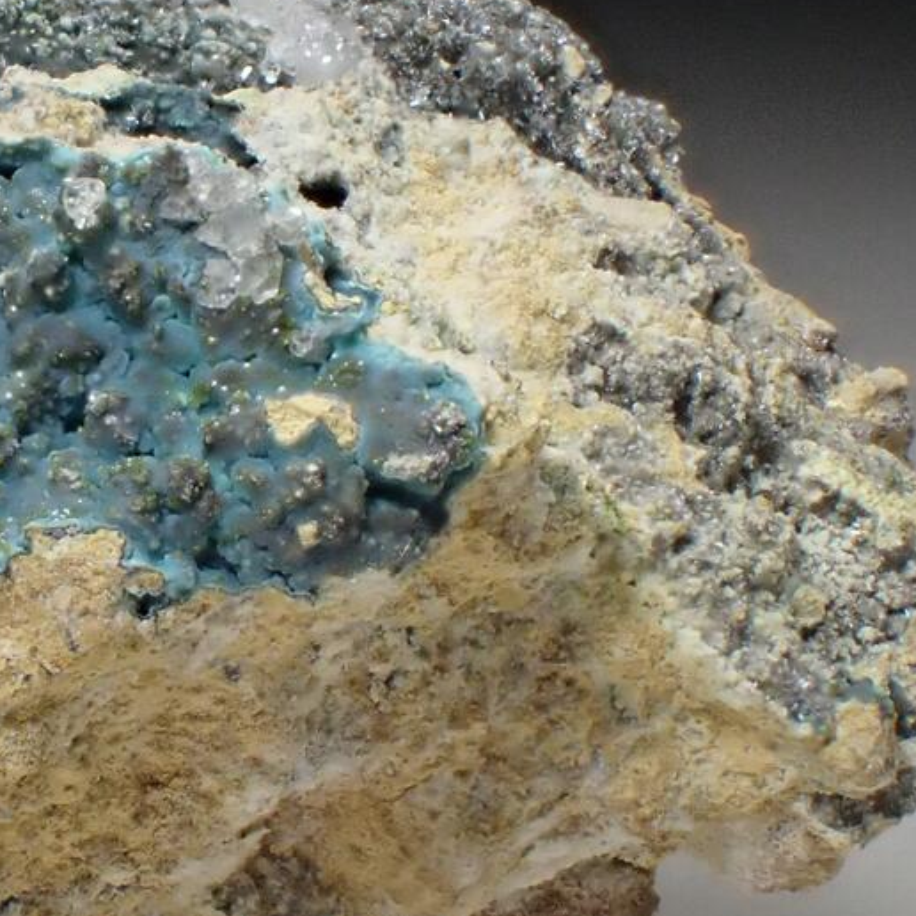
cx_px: 128
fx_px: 4551
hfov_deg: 11.4
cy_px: 440
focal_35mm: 152
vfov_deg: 11.5
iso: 320
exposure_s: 1/250
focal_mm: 12.73
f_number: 5.6
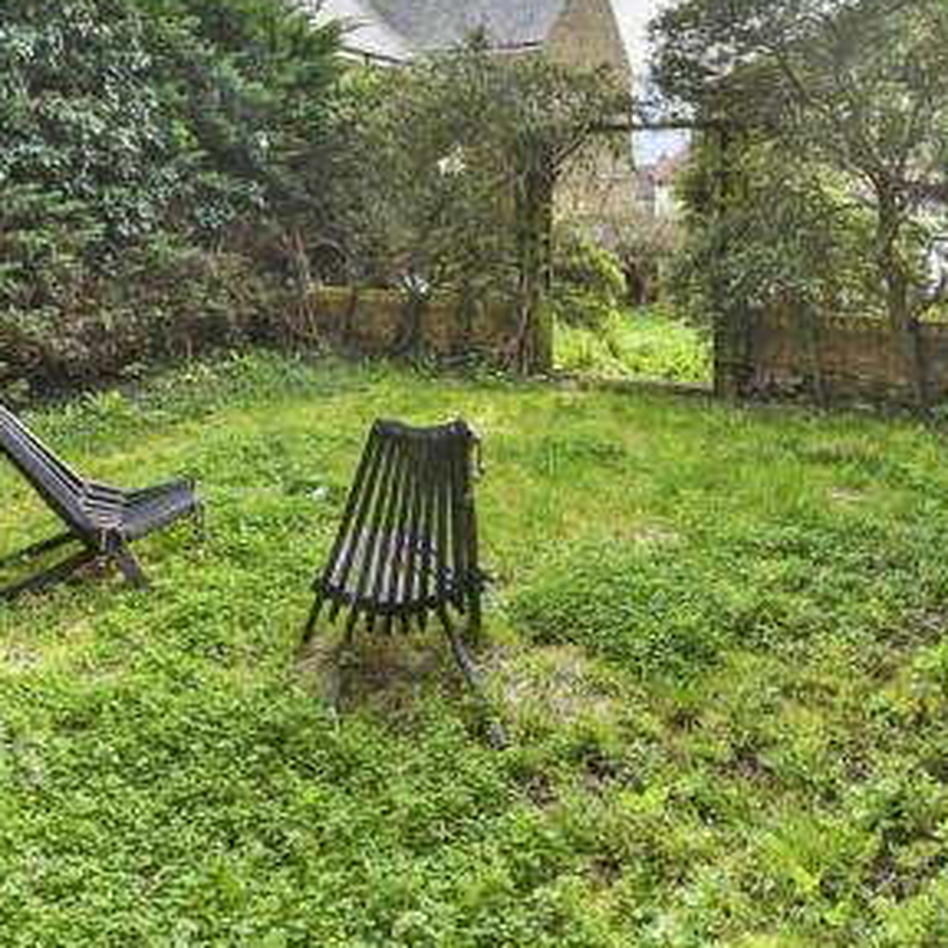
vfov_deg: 53.5
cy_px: 258
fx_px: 899
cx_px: 383
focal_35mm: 29
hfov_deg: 55.3
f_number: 6.3
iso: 160
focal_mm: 10
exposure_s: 1/100
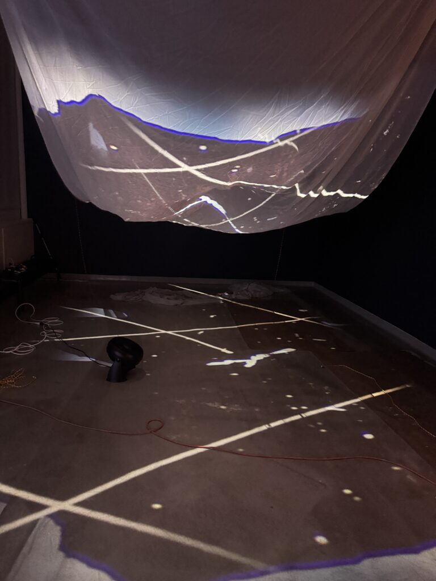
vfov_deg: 71.6
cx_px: 218
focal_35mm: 24
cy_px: 290
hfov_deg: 56.8
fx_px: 403
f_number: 1.78
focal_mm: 6.76
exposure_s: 1/45
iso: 800
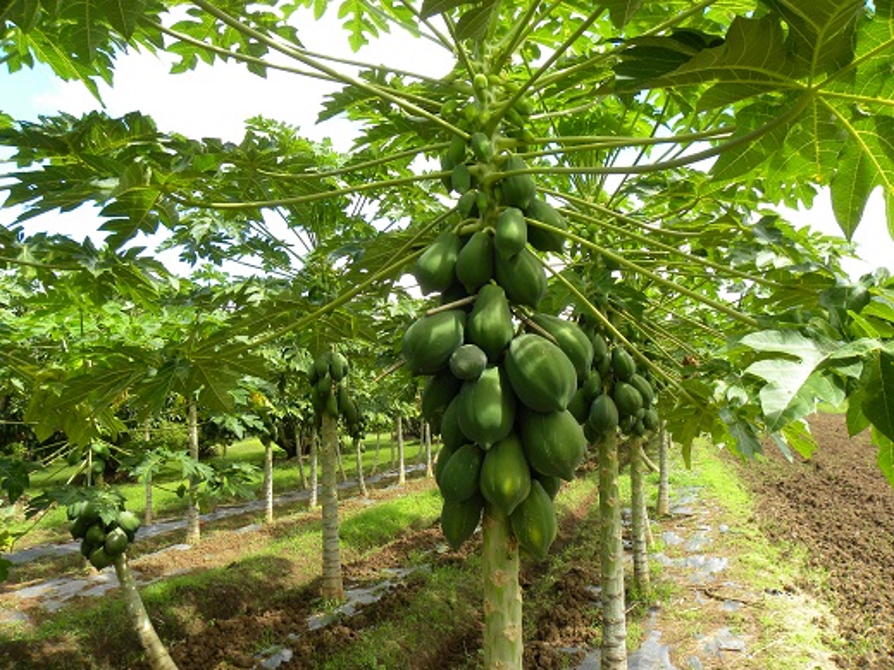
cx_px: 447
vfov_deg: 53.0
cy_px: 335
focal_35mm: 26
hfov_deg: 67.3
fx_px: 671
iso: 64
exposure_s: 1/65.4
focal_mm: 4.6
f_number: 5.6
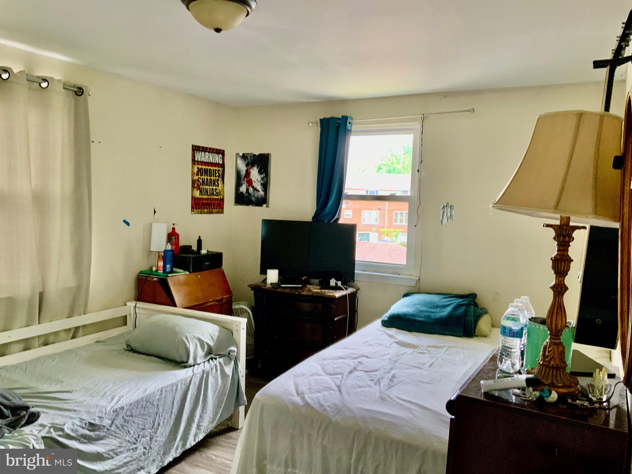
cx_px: 316
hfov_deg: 61.7
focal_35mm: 29
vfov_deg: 48.2
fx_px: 529
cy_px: 237
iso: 200
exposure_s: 1/60
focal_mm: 3
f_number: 1.8
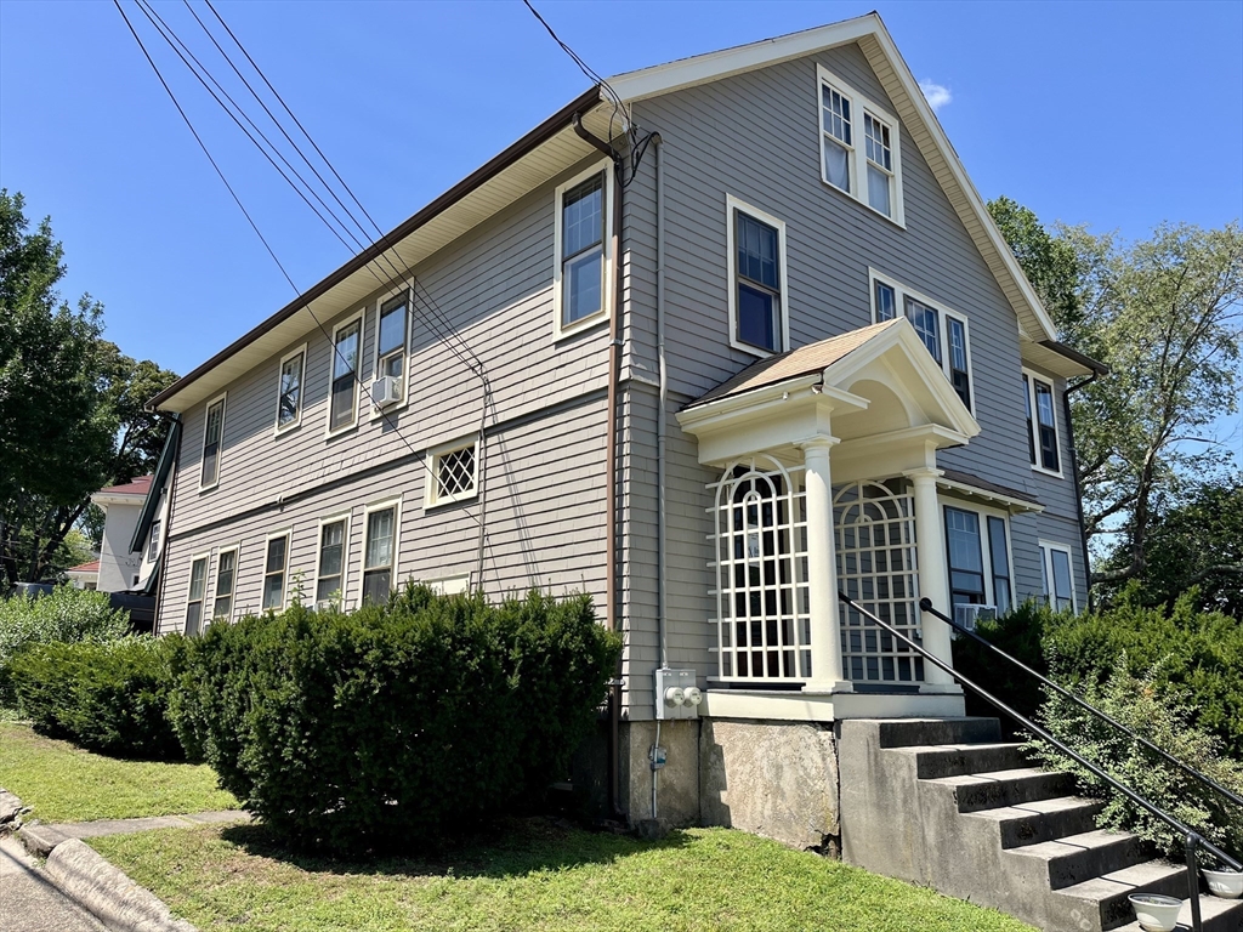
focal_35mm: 26
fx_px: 934
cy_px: 466
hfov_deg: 67.3
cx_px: 622
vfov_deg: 53.1
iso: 50
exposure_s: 1/2268
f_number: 1.6
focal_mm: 5.1
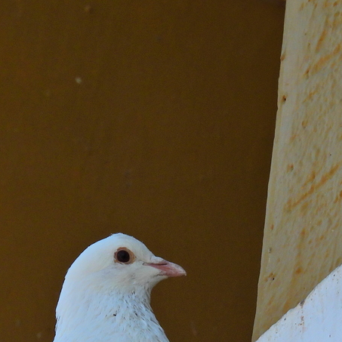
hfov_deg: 0.8
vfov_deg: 0.8
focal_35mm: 2122
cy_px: 359
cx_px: -10
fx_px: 23719
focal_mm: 152
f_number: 5.6
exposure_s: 1/500
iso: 180
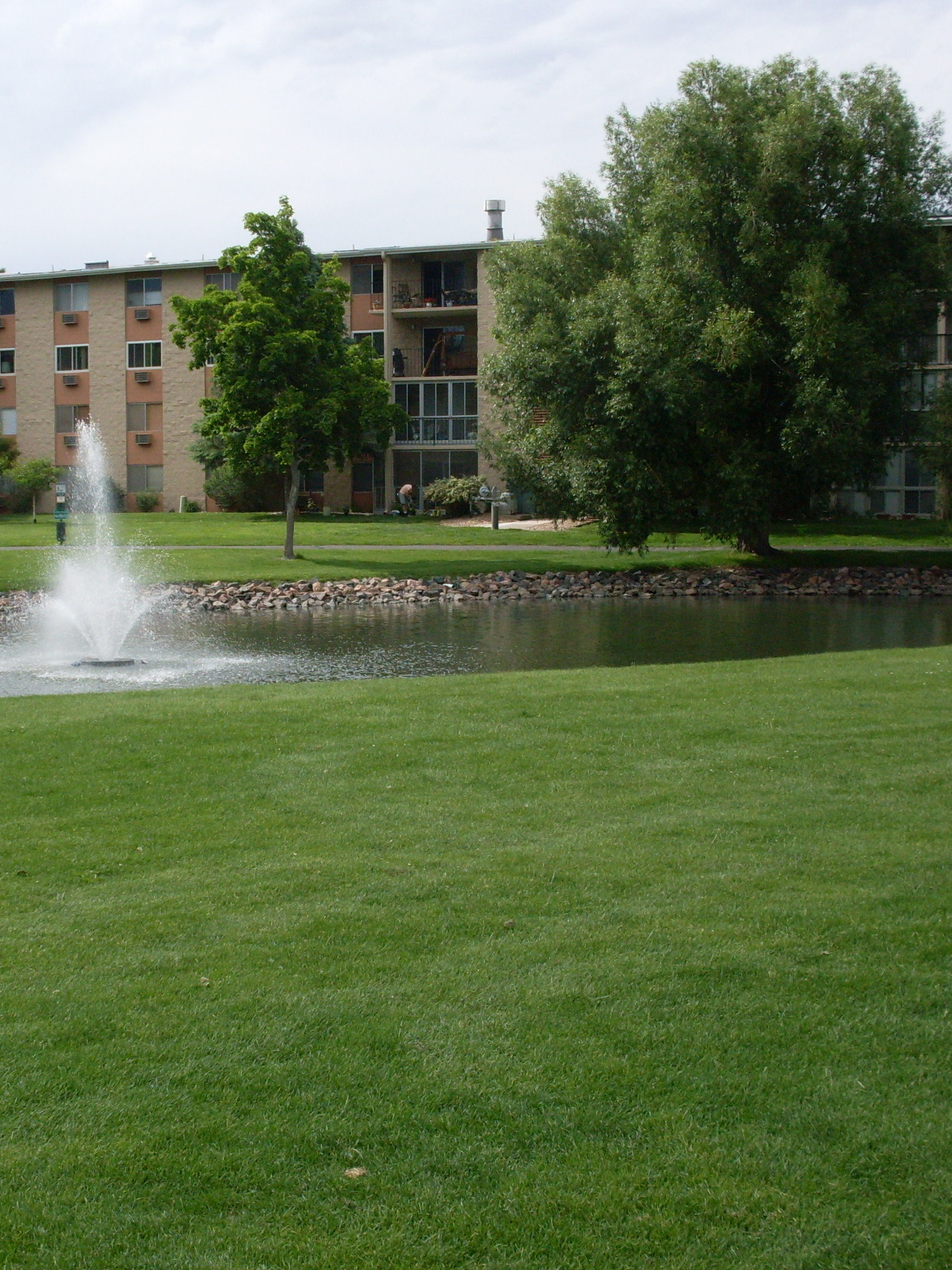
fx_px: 1870
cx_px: 360
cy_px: 631
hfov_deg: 28.5
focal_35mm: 51
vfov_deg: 37.5
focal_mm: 6.3
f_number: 8.4
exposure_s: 1/180
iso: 80
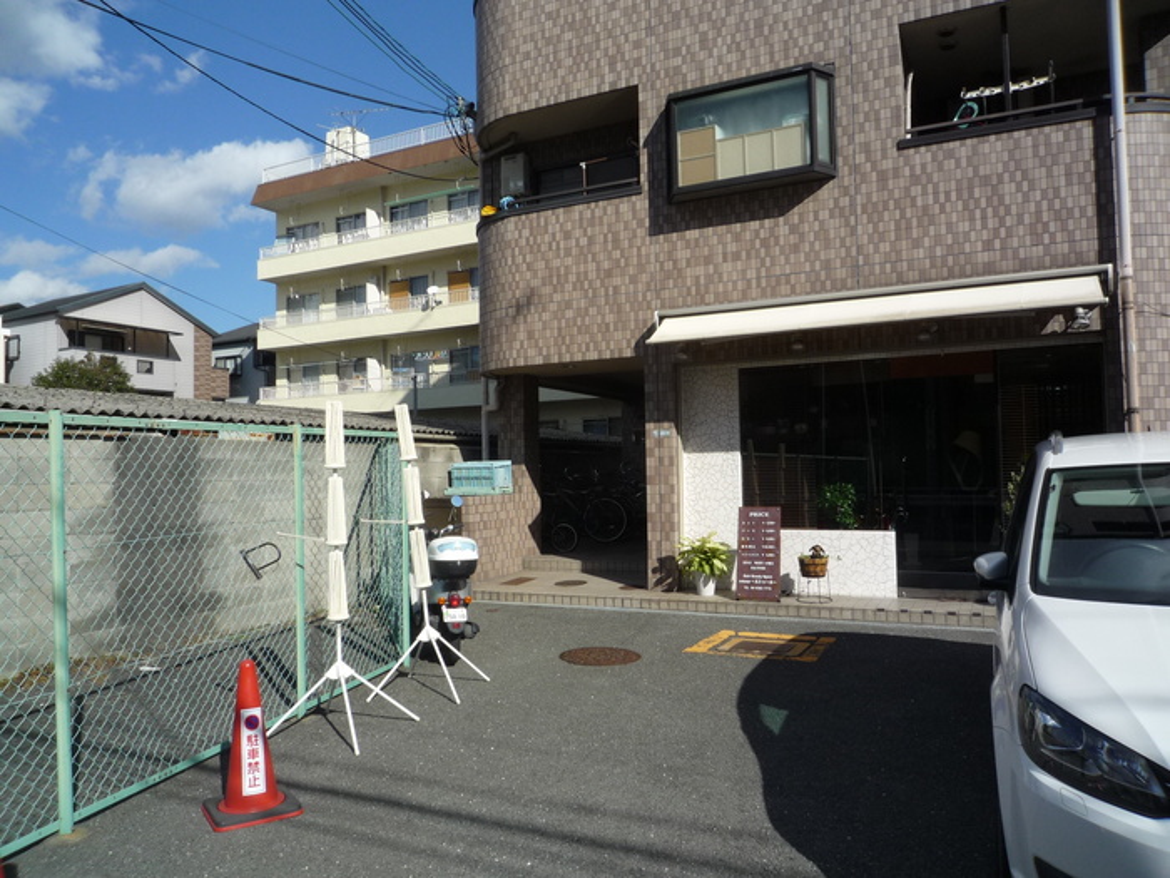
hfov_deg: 69.4
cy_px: 439
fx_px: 845
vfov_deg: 54.9
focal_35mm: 25
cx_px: 585
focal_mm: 4.4
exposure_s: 1/640
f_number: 5
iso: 100
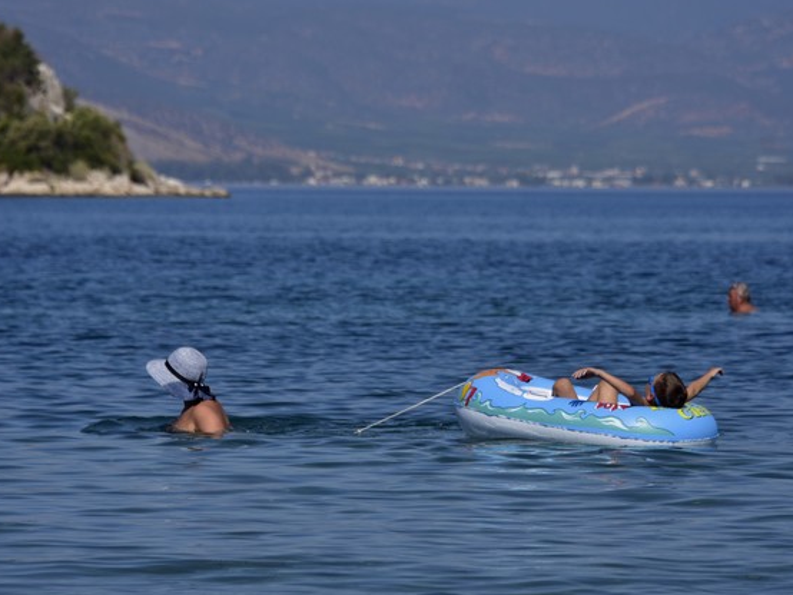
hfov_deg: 6.8
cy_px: 299
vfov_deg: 5.1
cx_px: 454
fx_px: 6692
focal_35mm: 292
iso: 200
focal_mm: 170
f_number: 5.6
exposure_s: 1/1600
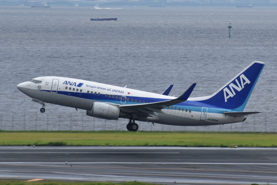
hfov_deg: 4.6
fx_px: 3462
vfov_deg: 3.1
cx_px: 138
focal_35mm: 450
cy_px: 92
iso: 250
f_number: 11
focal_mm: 300
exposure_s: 1/500
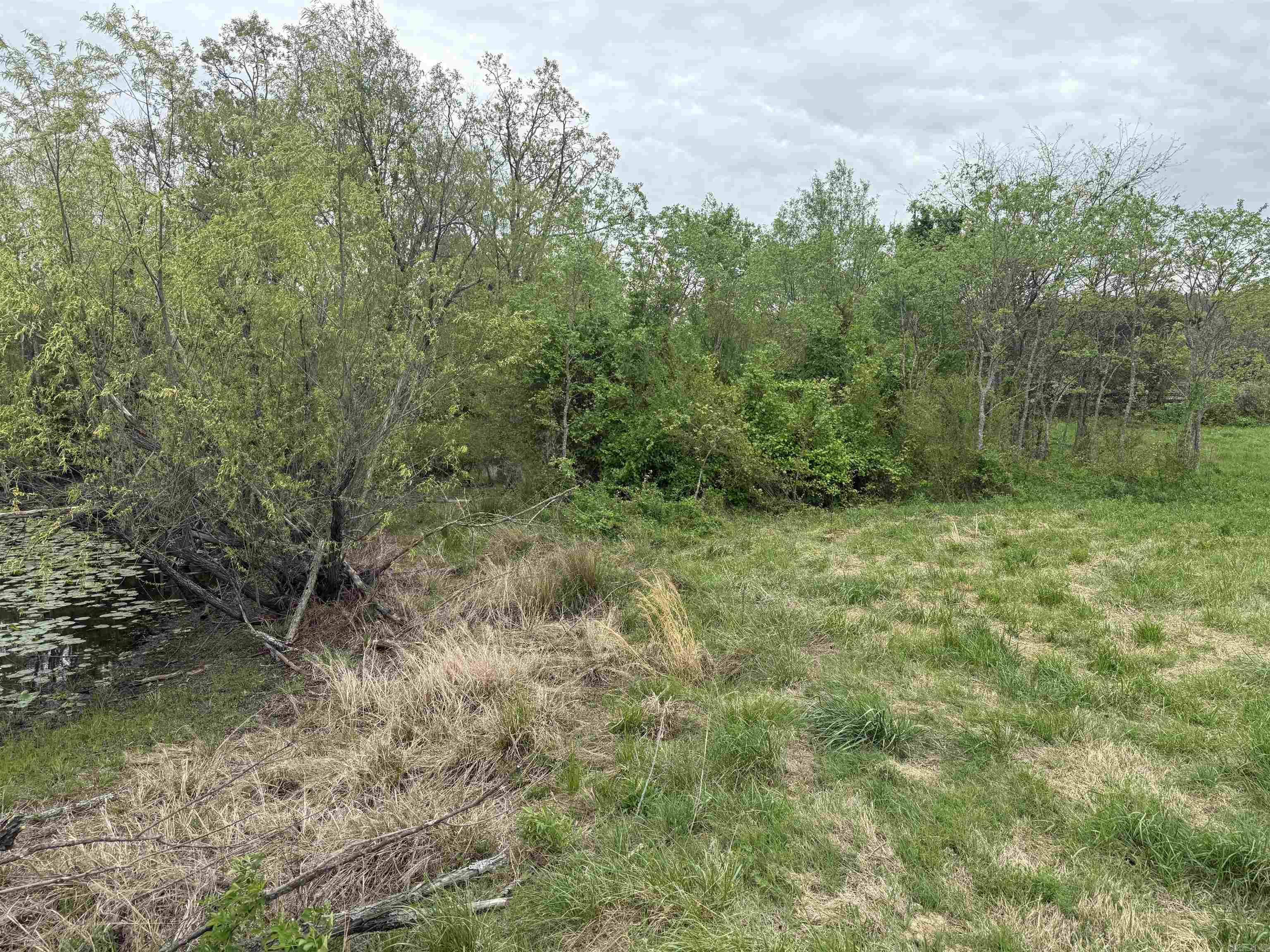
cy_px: 476
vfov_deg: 56.8
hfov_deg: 71.6
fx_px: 881
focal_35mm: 24
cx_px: 635
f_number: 1.78
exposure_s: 1/2445
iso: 100
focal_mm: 6.76
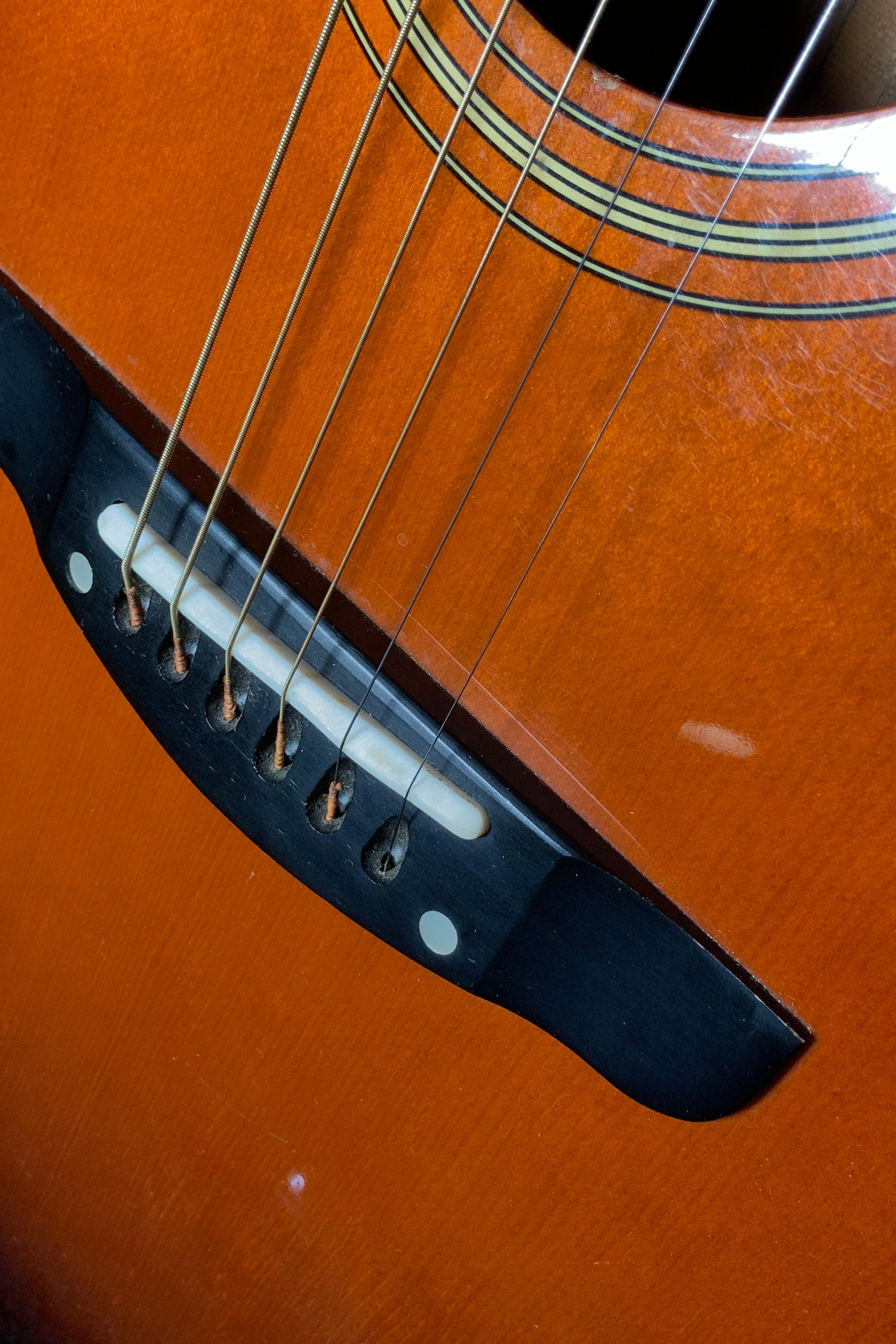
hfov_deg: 32.6
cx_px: 457
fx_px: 1530
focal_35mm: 41
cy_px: 663
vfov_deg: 47.4
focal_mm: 3
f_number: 1.8
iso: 50
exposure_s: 1/104
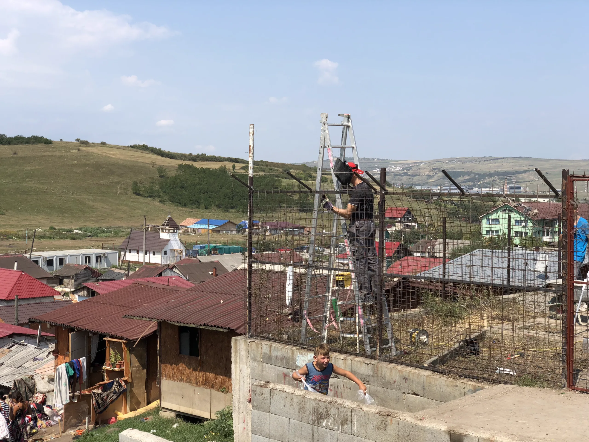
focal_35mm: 52
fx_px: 885
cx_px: 294
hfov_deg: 36.8
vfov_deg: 28.0
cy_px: 221
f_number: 2.4
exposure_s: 1/1116
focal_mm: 6
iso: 16
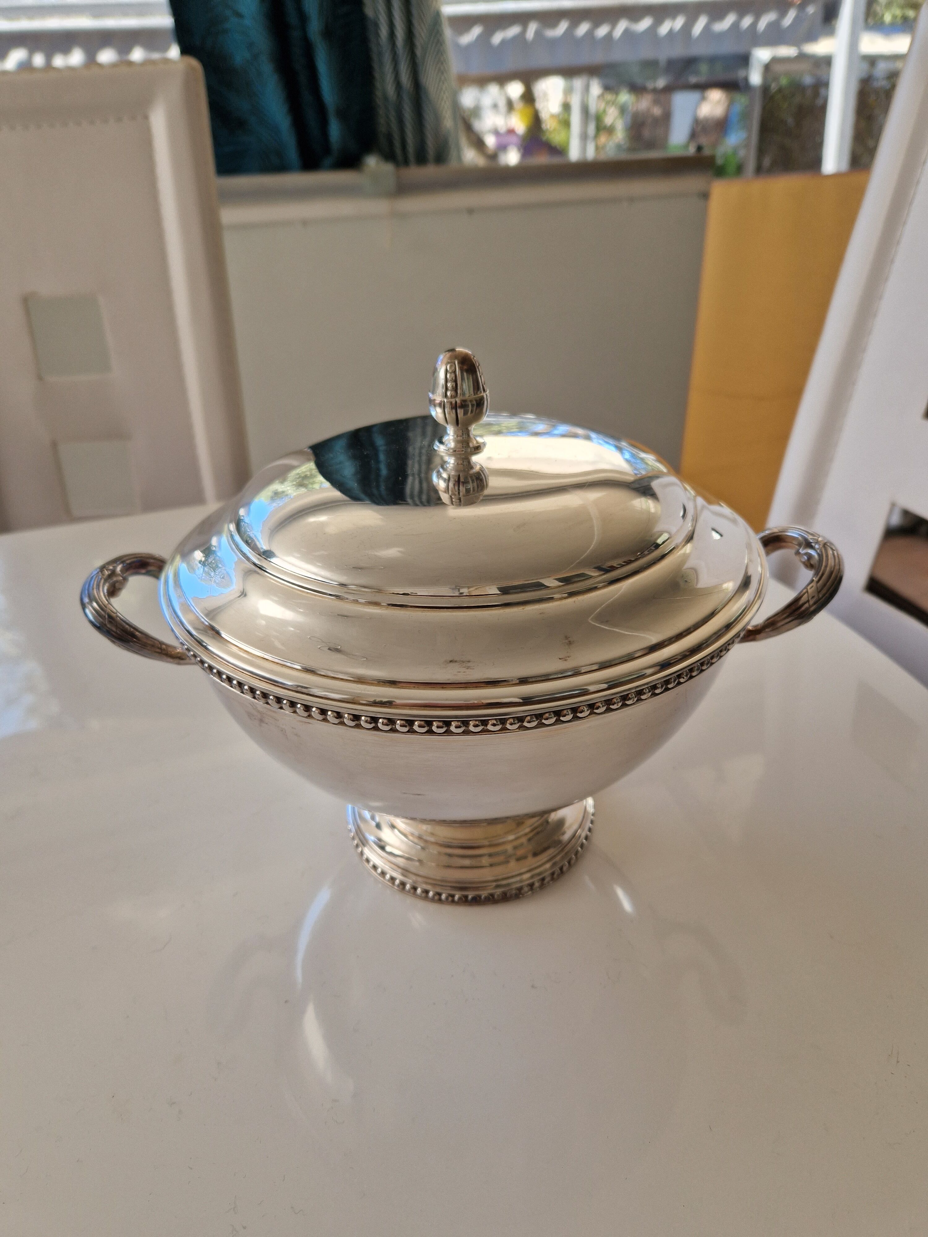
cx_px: 464
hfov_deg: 58.9
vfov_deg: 73.9
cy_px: 618
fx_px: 822
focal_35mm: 23
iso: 50
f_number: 1.8
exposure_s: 1/180
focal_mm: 5.4
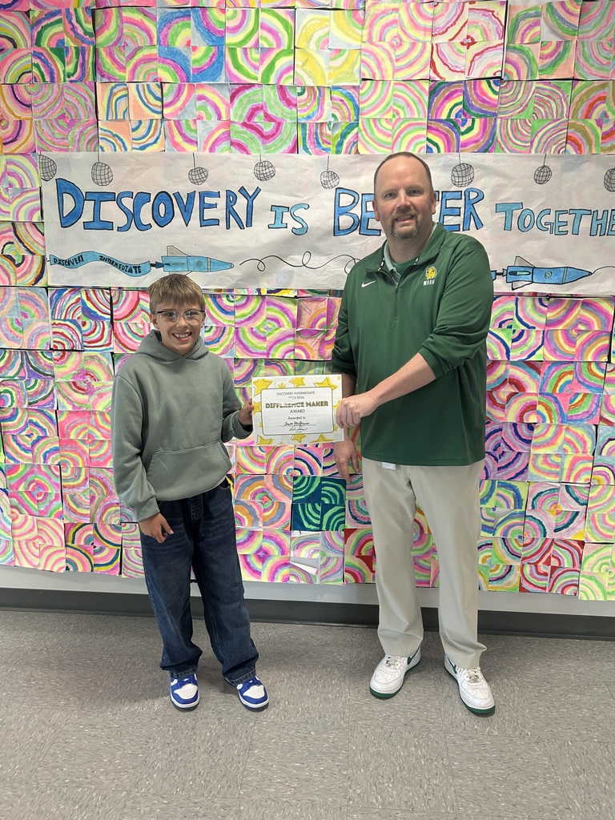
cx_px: 308
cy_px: 410
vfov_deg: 67.3
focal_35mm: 26
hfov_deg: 53.1
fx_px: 616
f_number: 1.5
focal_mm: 5.7
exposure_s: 1/120
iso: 100
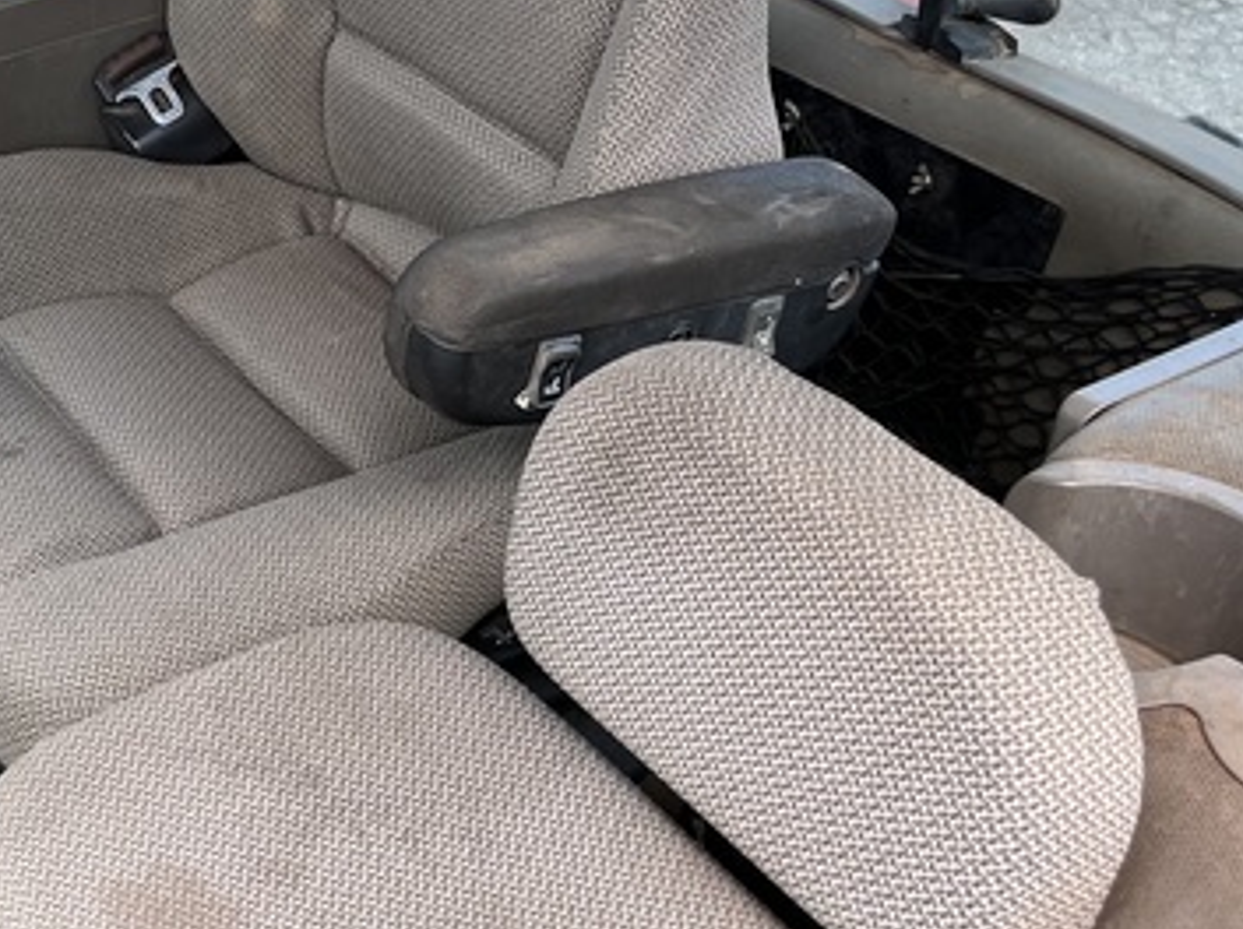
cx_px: 11
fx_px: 2116
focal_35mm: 59
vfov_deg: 24.3
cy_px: 169
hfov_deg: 30.5
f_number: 1.6
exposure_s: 1/418
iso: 50
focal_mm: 5.1
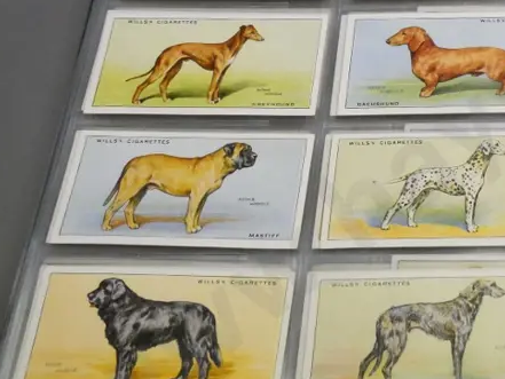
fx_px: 1153
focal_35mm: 79
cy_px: 69
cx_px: 558
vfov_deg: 18.5
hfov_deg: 23.2
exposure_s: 1/250
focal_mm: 17
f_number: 7.1
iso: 3200
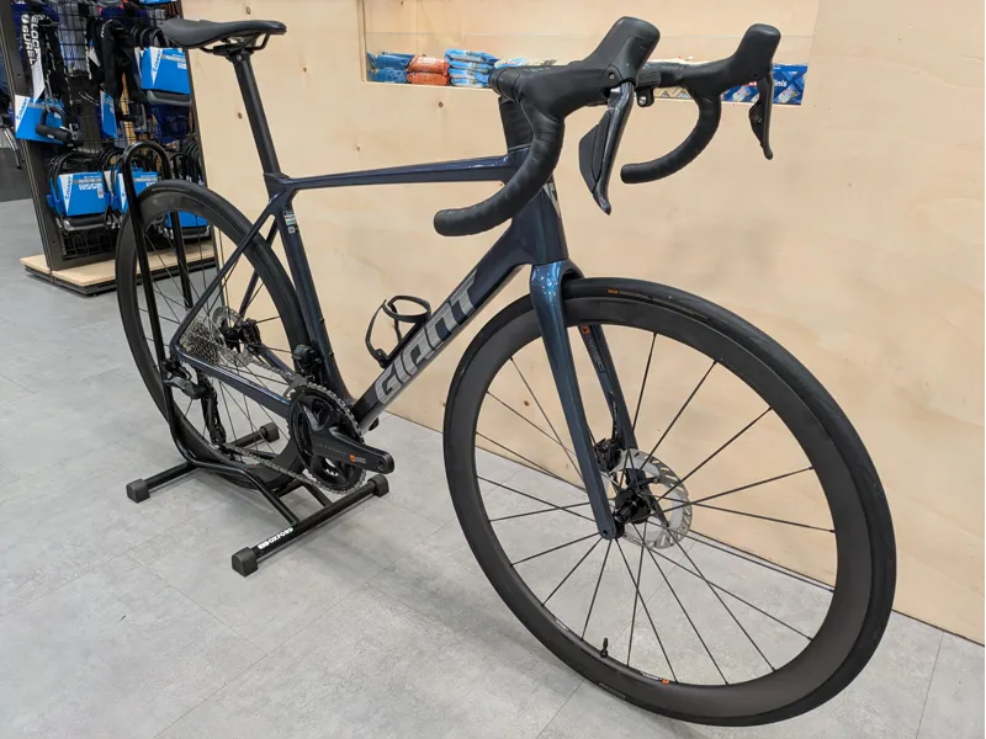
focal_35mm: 25
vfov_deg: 54.9
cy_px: 370
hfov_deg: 69.4
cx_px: 493
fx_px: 712
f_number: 1.89
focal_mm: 5.43
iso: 99
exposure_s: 1/50
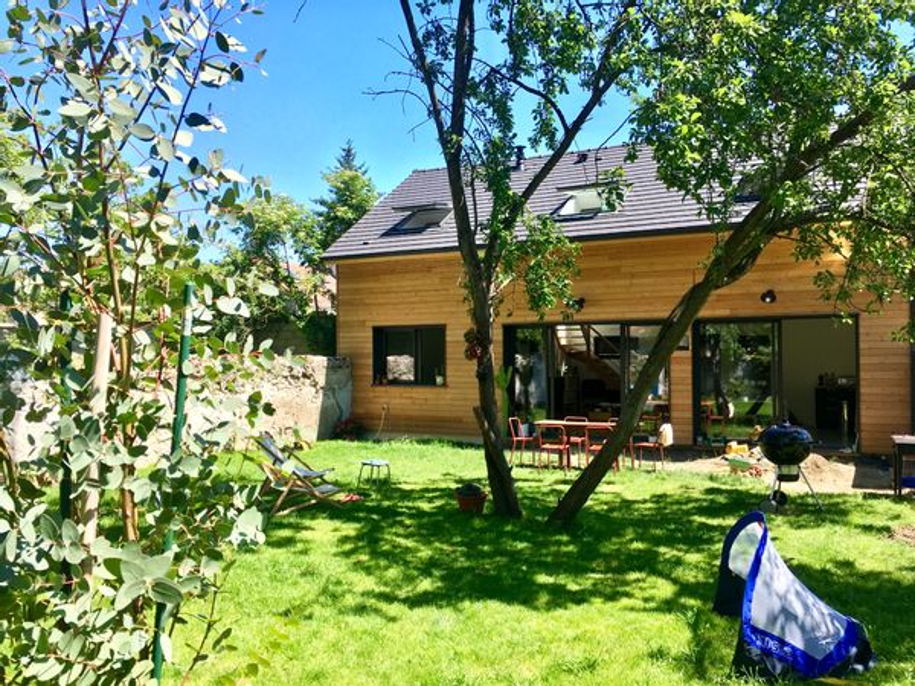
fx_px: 767
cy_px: 343
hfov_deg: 61.7
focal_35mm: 29
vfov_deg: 48.2
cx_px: 458
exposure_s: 1/405
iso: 25
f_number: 2.2
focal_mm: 4.15
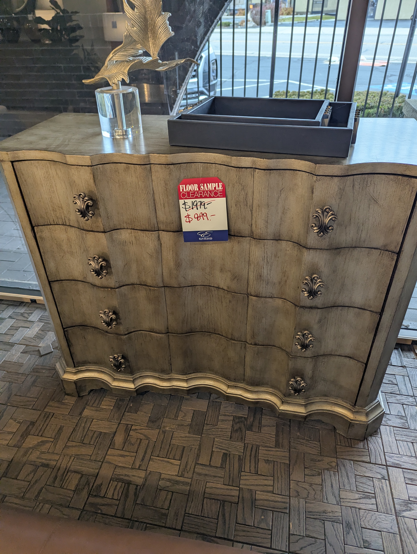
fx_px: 385
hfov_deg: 56.9
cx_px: 208
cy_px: 277
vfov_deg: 71.5
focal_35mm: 24
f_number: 1.85
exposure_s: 1/60
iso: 57
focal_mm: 6.81
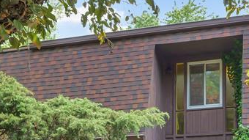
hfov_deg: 35.3
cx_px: 153
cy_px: 215
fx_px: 389
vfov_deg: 18.0
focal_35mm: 59
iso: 200
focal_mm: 9
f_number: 2.8
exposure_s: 1/400
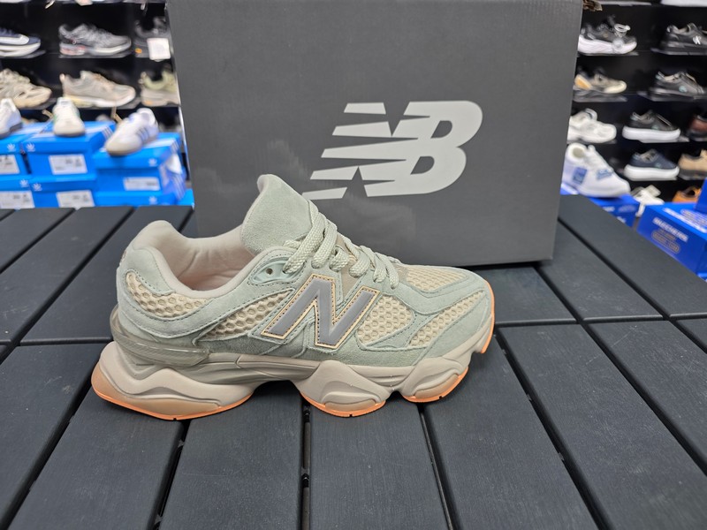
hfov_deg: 73.9
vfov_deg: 58.9
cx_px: 354
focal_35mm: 23
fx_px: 470
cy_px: 265
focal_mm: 6.3
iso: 80
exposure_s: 1/59
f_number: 1.7
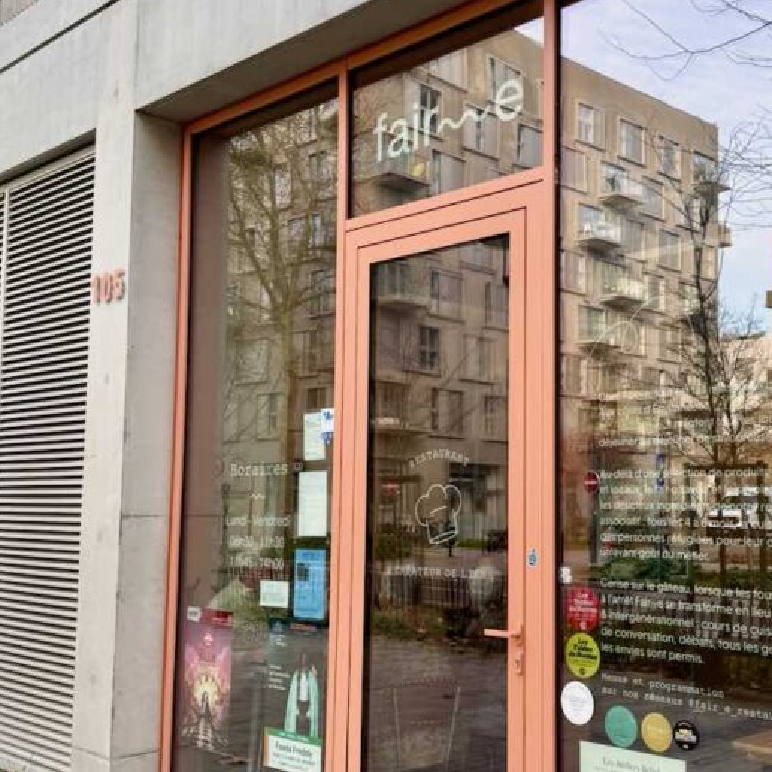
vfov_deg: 40.0
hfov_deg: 39.7
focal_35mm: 42
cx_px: 497
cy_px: 402
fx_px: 1060
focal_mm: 6.76
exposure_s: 1/459
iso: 80
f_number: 1.78
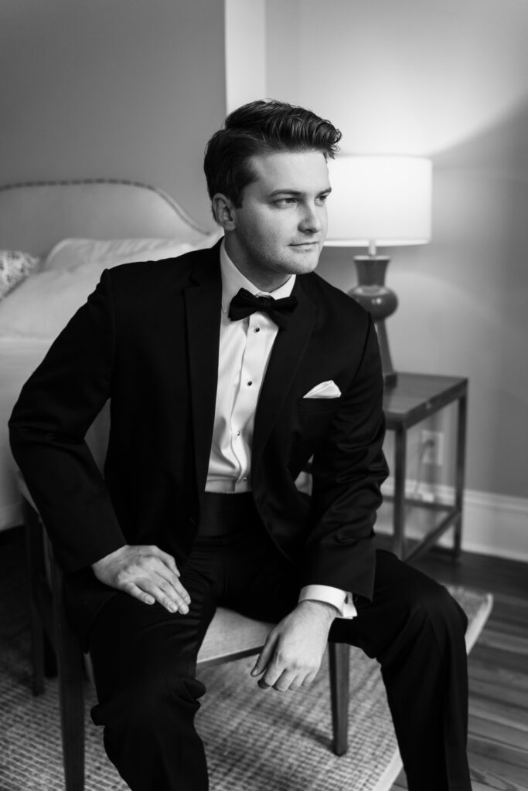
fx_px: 770
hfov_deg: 37.9
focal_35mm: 35
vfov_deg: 54.4
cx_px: 264
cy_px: 396
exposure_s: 1/250
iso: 400
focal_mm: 35
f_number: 2.8
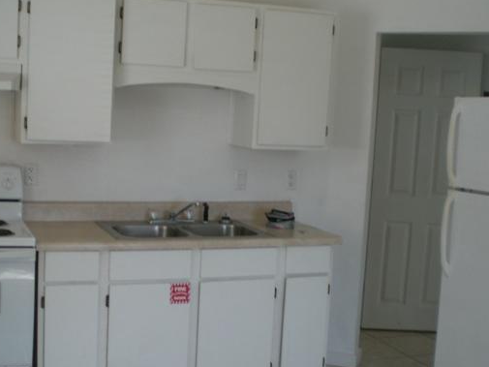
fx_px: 749
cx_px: 233
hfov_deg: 36.2
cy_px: 222
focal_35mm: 53
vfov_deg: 27.5
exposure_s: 1/125
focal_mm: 6.3
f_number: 3.1
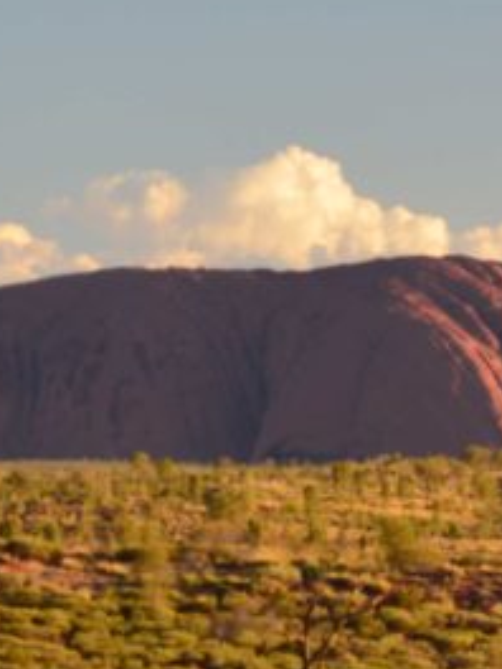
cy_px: 395
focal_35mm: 378
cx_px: 446
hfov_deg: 3.9
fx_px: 7309
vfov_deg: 5.2
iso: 250
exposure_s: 1/160
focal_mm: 70
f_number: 4
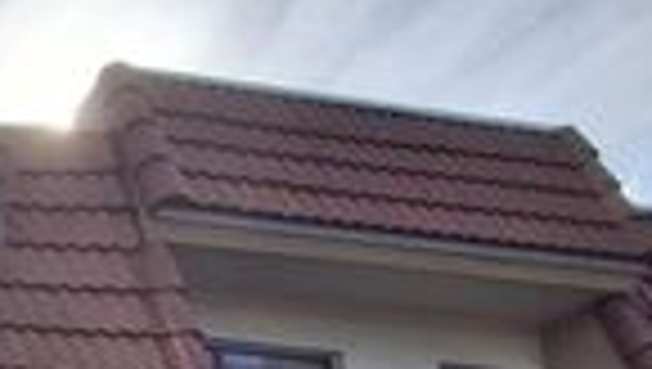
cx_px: -283
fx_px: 1039
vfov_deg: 16.8
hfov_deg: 26.7
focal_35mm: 60
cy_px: 659
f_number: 2.2
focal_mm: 1.64
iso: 40
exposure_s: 1/2506
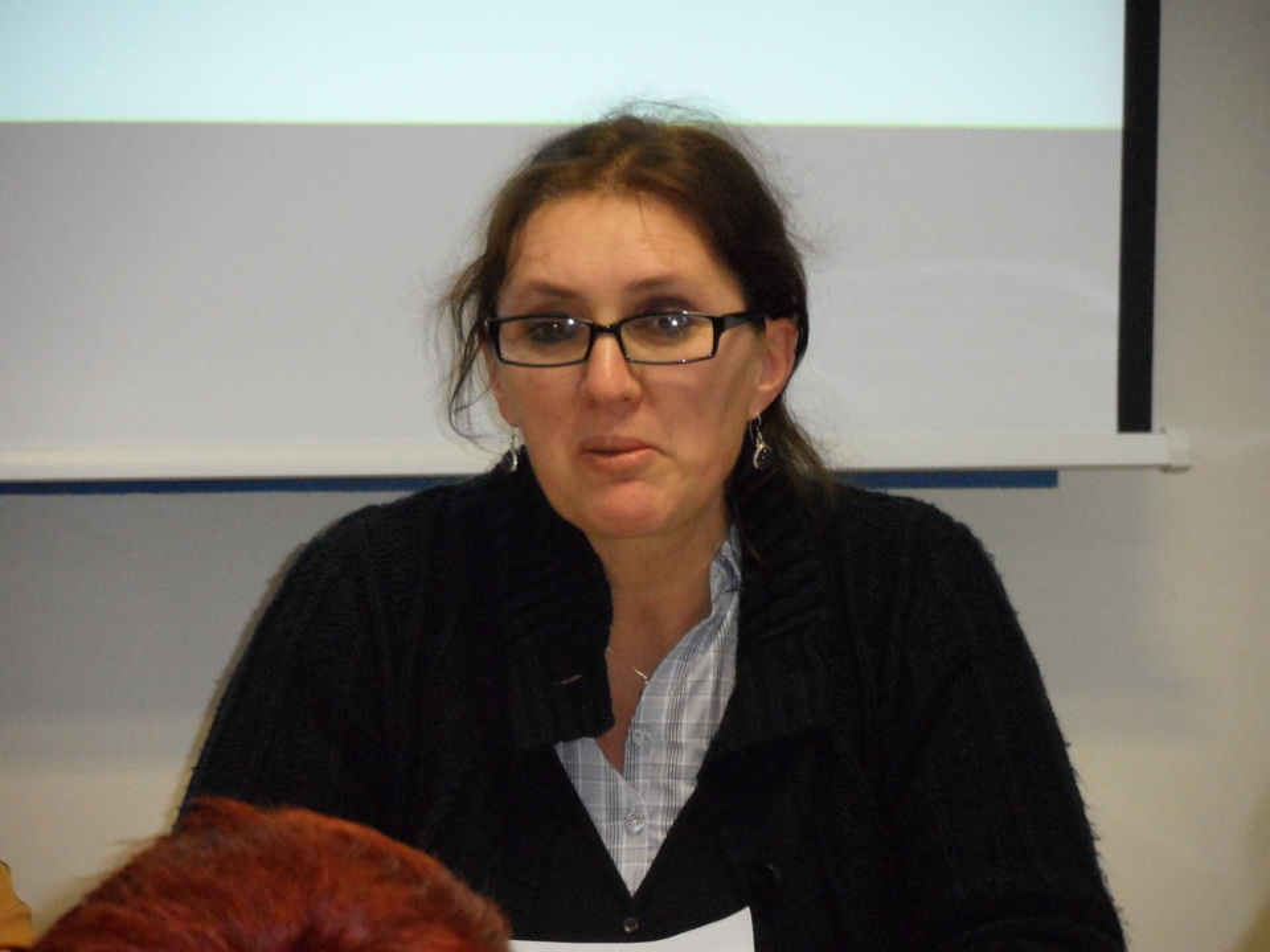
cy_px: 476
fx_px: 8805
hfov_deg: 8.2
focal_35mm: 240
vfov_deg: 6.2
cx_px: 635
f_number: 5
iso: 640
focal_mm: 39.5
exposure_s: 1/60
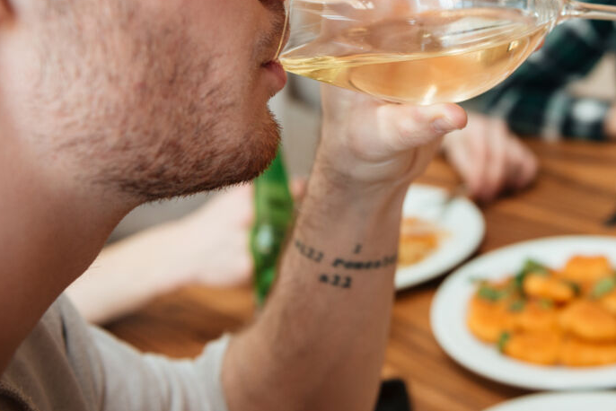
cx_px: 435
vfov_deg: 23.7
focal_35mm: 56
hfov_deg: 35.1
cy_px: 66
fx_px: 959
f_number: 3.2
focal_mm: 32
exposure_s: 1/125
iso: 640
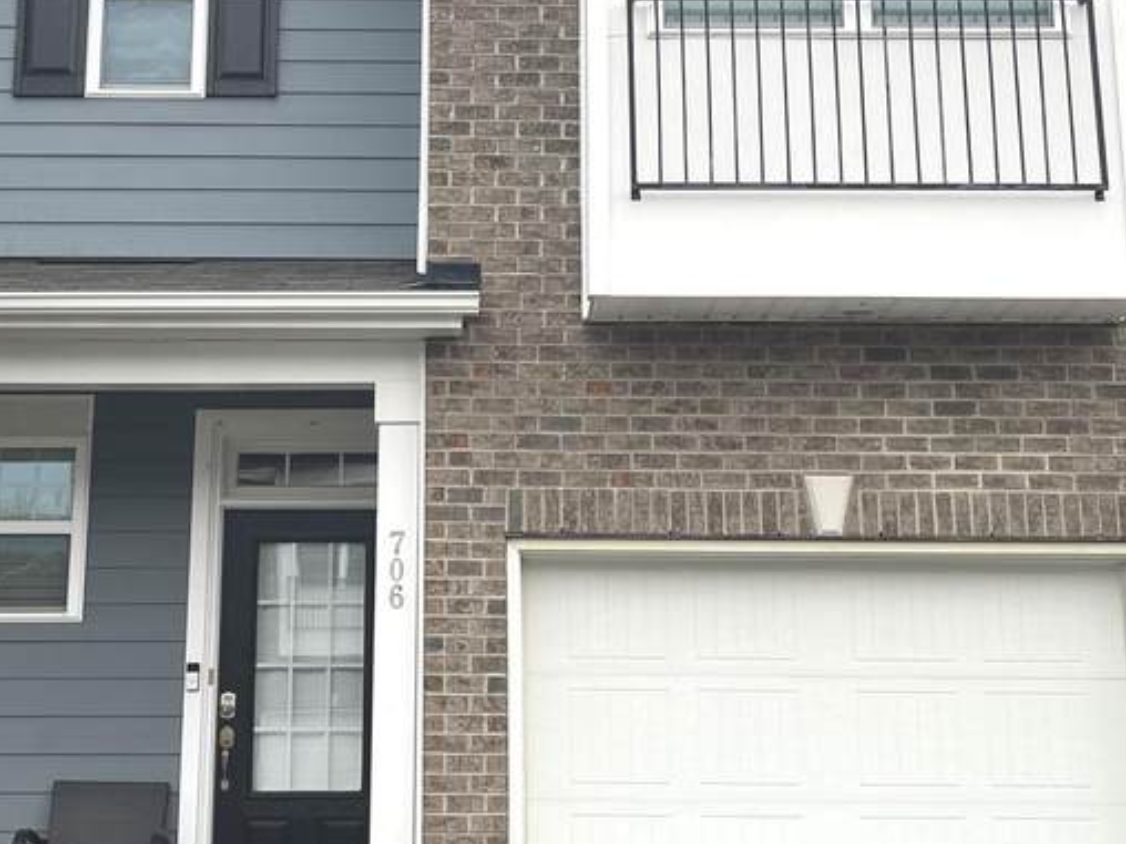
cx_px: 488
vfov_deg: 23.0
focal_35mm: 63
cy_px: 204
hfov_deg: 30.7
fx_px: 2049
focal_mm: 5.1
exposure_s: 1/141
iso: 32
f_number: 1.6
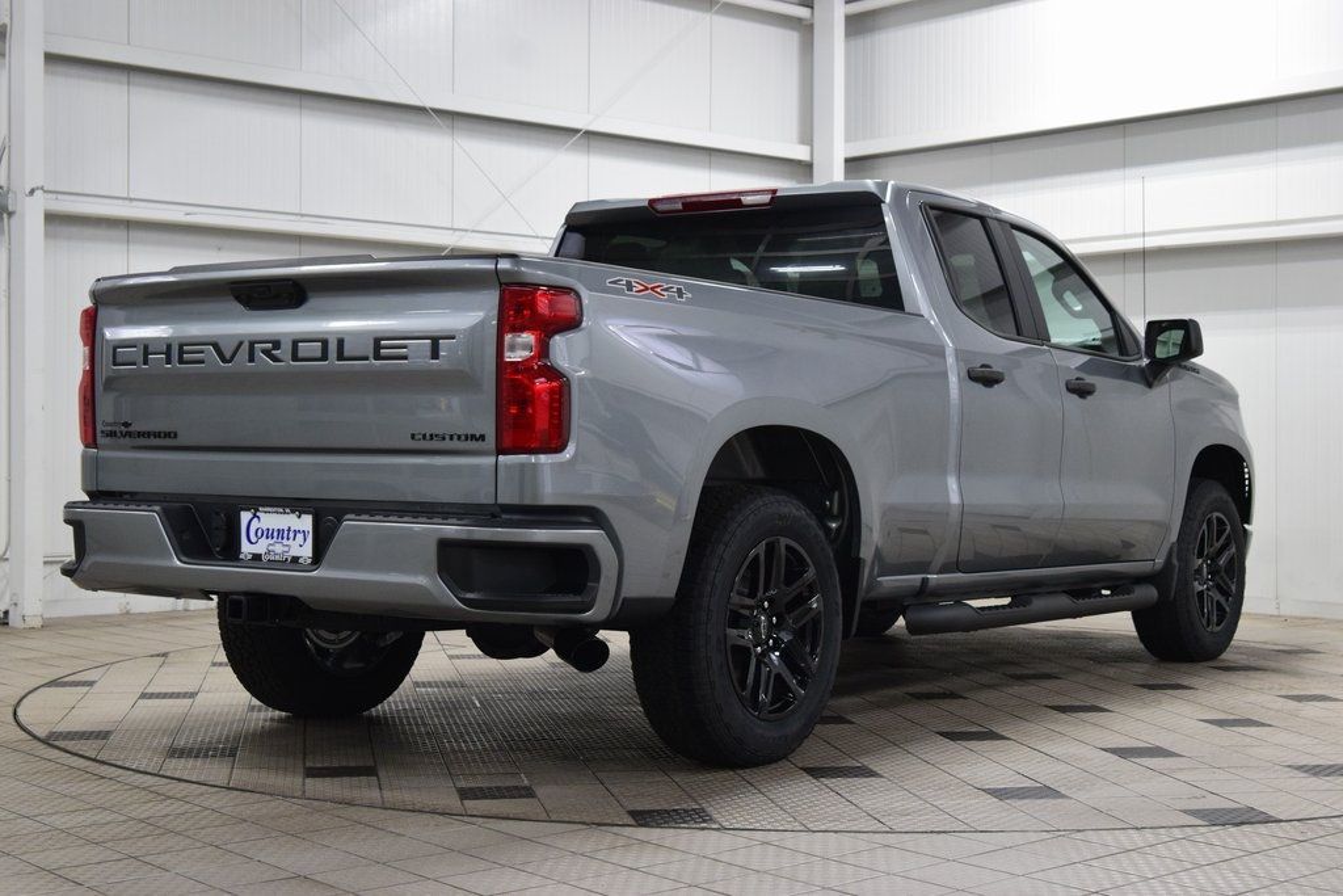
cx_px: 672
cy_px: 448
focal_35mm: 52
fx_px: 1959
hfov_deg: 37.8
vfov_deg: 25.8
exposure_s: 1/60
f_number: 6.3
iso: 1600
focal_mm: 35
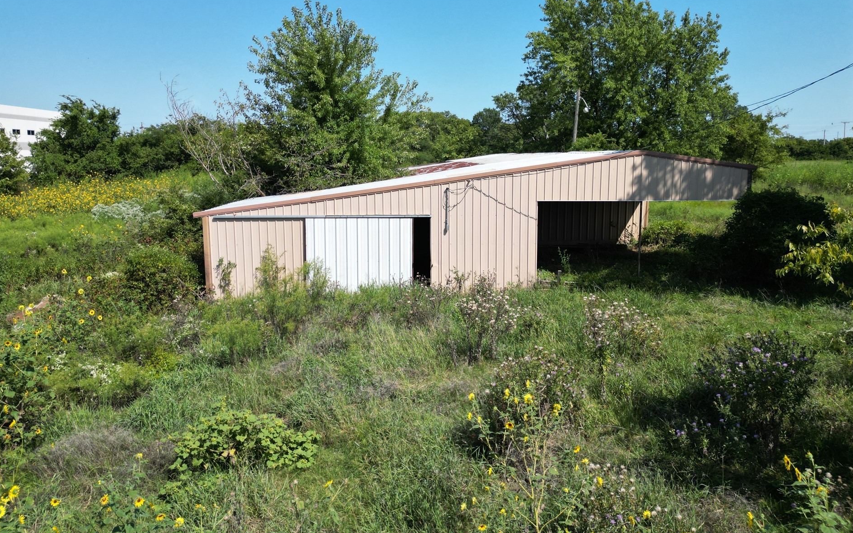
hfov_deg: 70.4
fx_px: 604
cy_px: 233
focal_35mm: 26
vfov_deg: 47.5
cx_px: 420
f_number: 1.7
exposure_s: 1/2500
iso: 110
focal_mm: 6.72
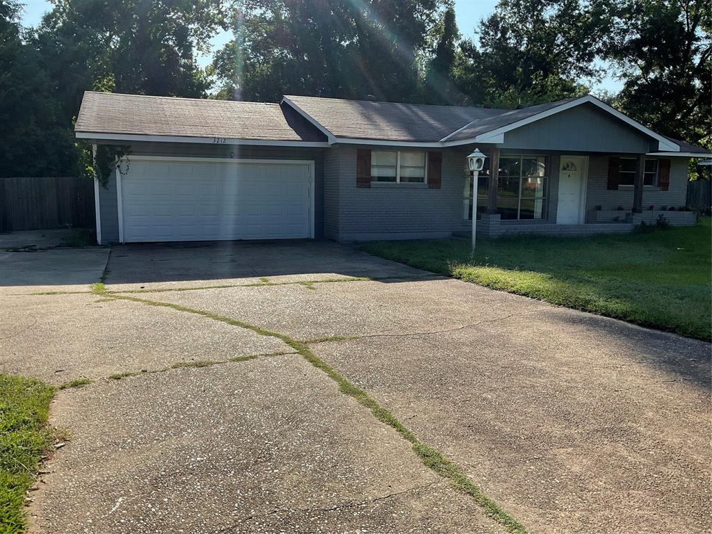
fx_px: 596
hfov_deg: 61.7
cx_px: 356
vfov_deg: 48.2
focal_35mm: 29
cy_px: 267
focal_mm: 3
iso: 16
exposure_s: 1/1626
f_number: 1.8
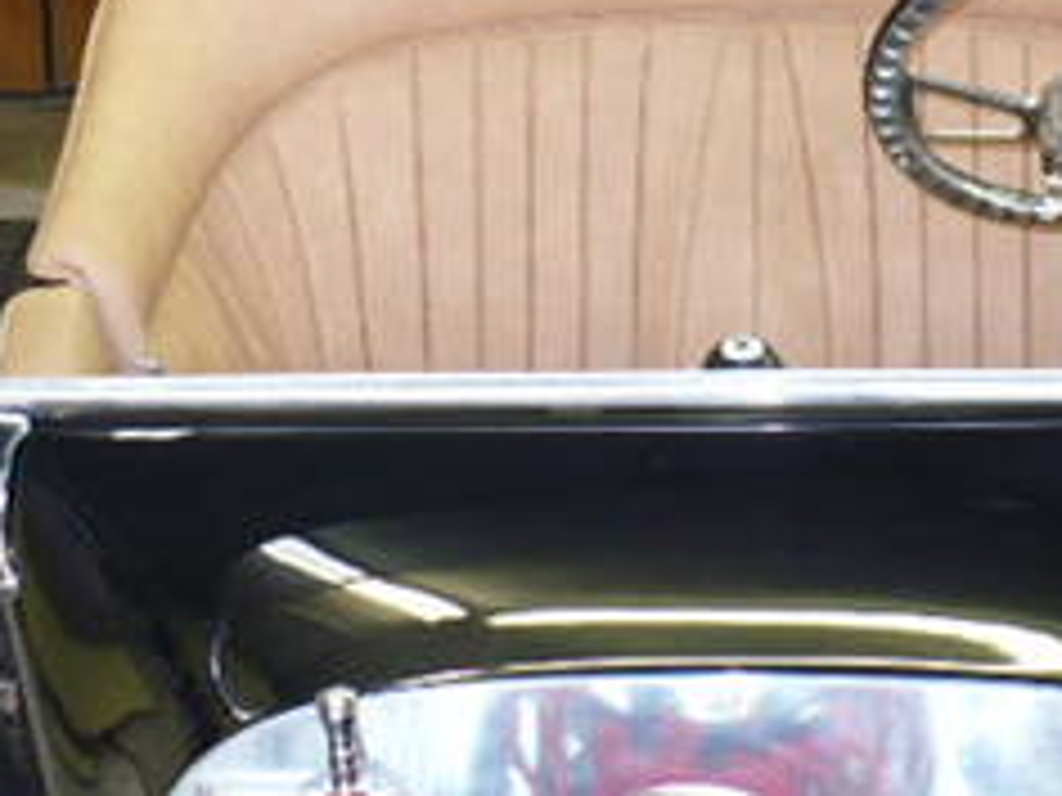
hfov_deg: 20.8
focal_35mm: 94
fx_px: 2884
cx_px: 657
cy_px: 229
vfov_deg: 15.7
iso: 250
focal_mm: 6.1
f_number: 2.8
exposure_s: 1/30
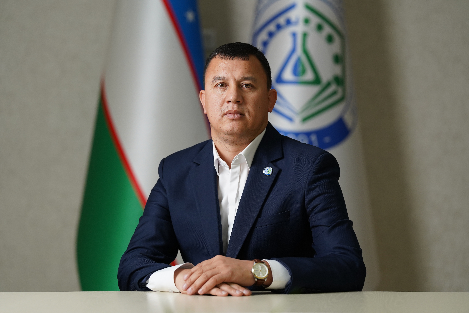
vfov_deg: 9.1
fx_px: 1954
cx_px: 234
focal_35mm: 150
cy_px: 156
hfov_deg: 13.7
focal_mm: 150
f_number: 4
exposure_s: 1/200
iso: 1600
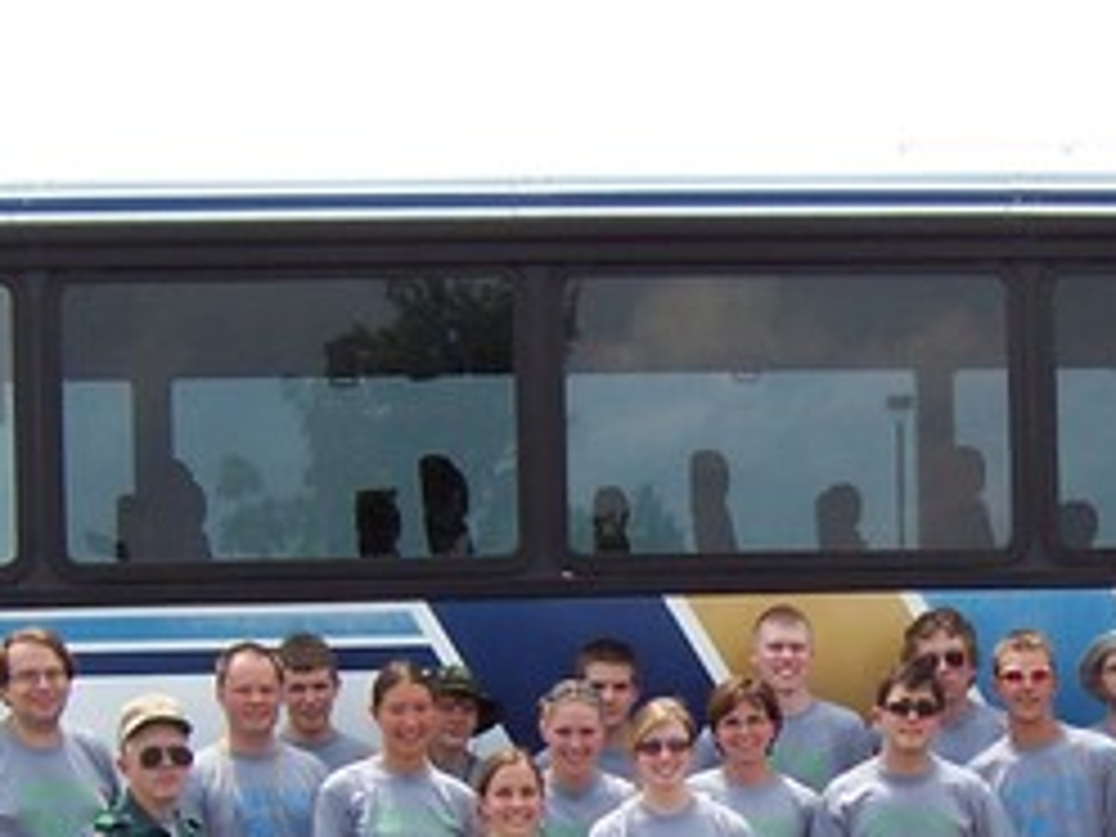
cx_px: 886
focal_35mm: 93
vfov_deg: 15.6
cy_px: 846
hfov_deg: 20.8
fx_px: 2998
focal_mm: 5.6
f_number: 4
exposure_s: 1/500
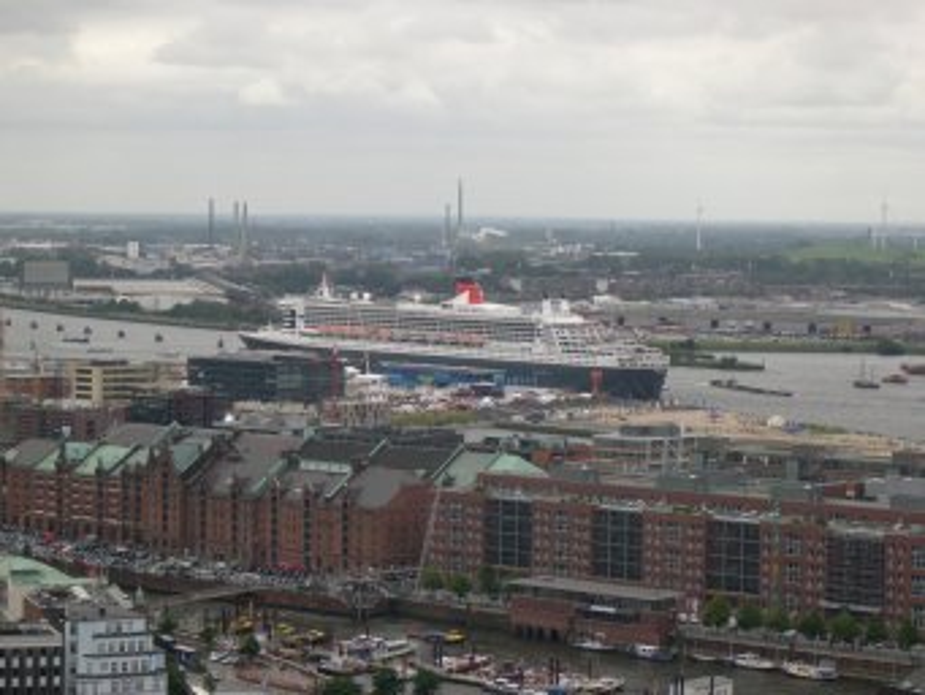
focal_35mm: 114
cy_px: 348
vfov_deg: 13.0
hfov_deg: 17.3
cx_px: 462
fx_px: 3047
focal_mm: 24
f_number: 4.9
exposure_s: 1/294
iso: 100
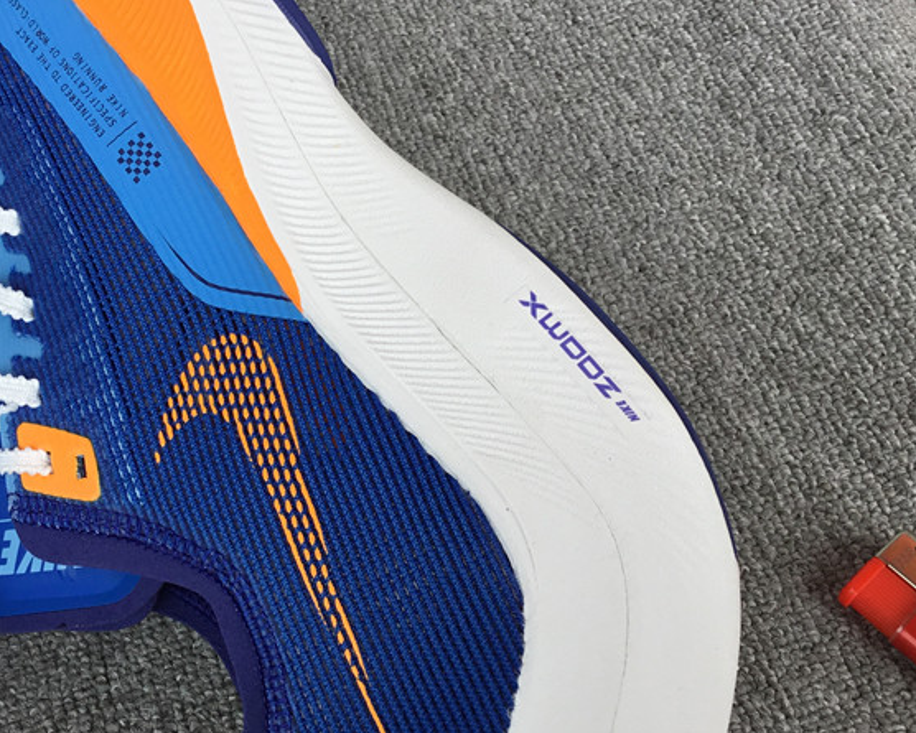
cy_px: 371
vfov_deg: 30.8
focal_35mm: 49
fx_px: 1329
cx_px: 344
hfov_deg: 37.8
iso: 25
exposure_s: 1/399
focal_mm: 3.3
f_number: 2.4
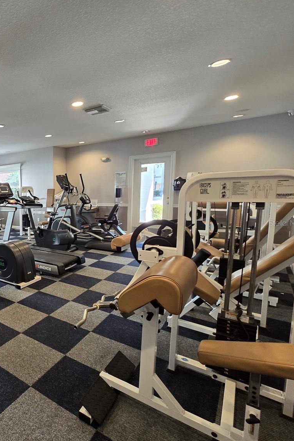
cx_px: -5
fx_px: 233
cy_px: 223
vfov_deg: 86.9
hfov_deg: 50.9
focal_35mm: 19
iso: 250
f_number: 2.2
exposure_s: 1/60
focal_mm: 2.2
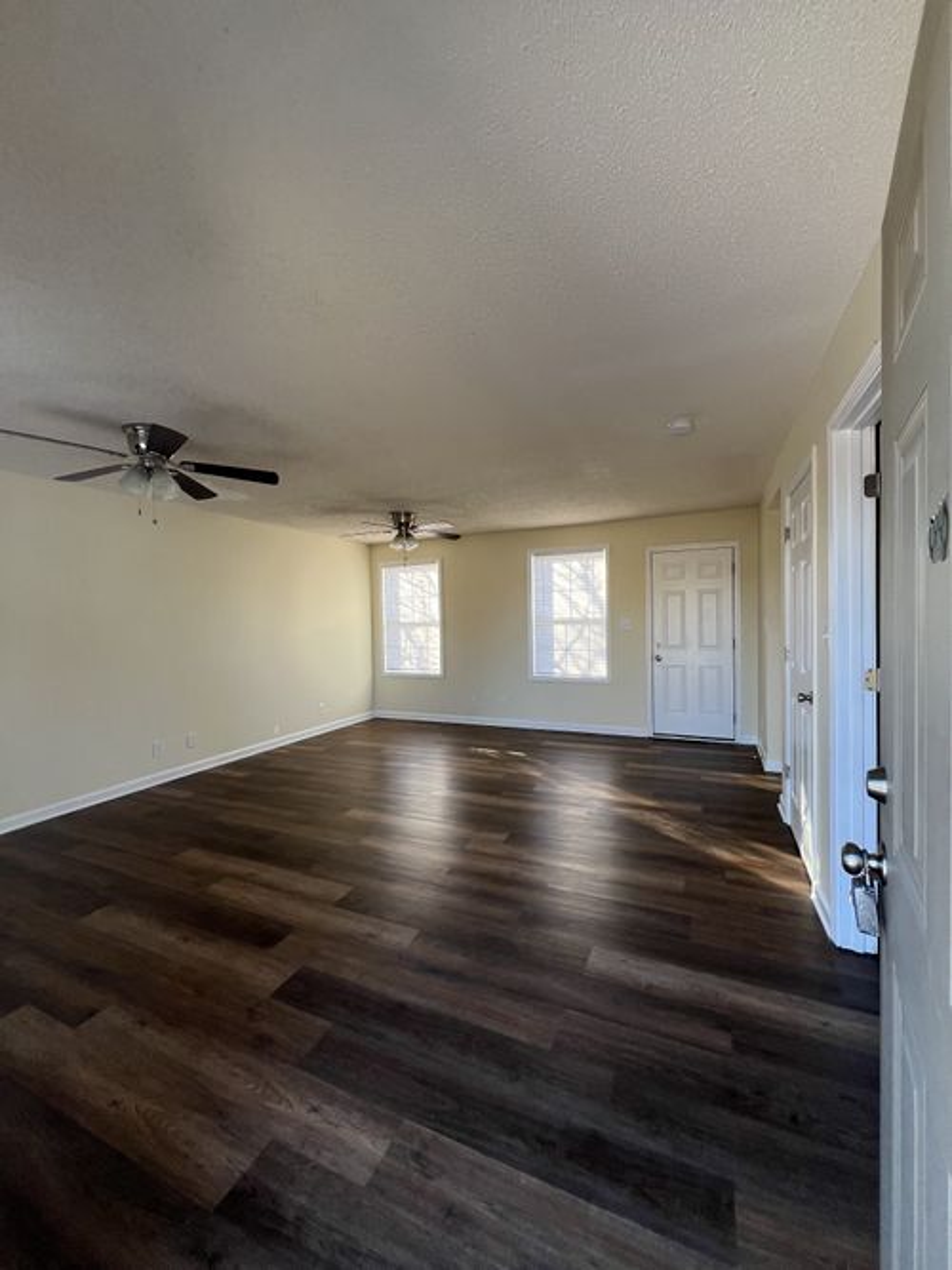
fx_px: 477
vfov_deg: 106.2
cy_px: 635
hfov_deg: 89.9
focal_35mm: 13
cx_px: 476
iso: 64
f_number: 1.8
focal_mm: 1.57
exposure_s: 1/99
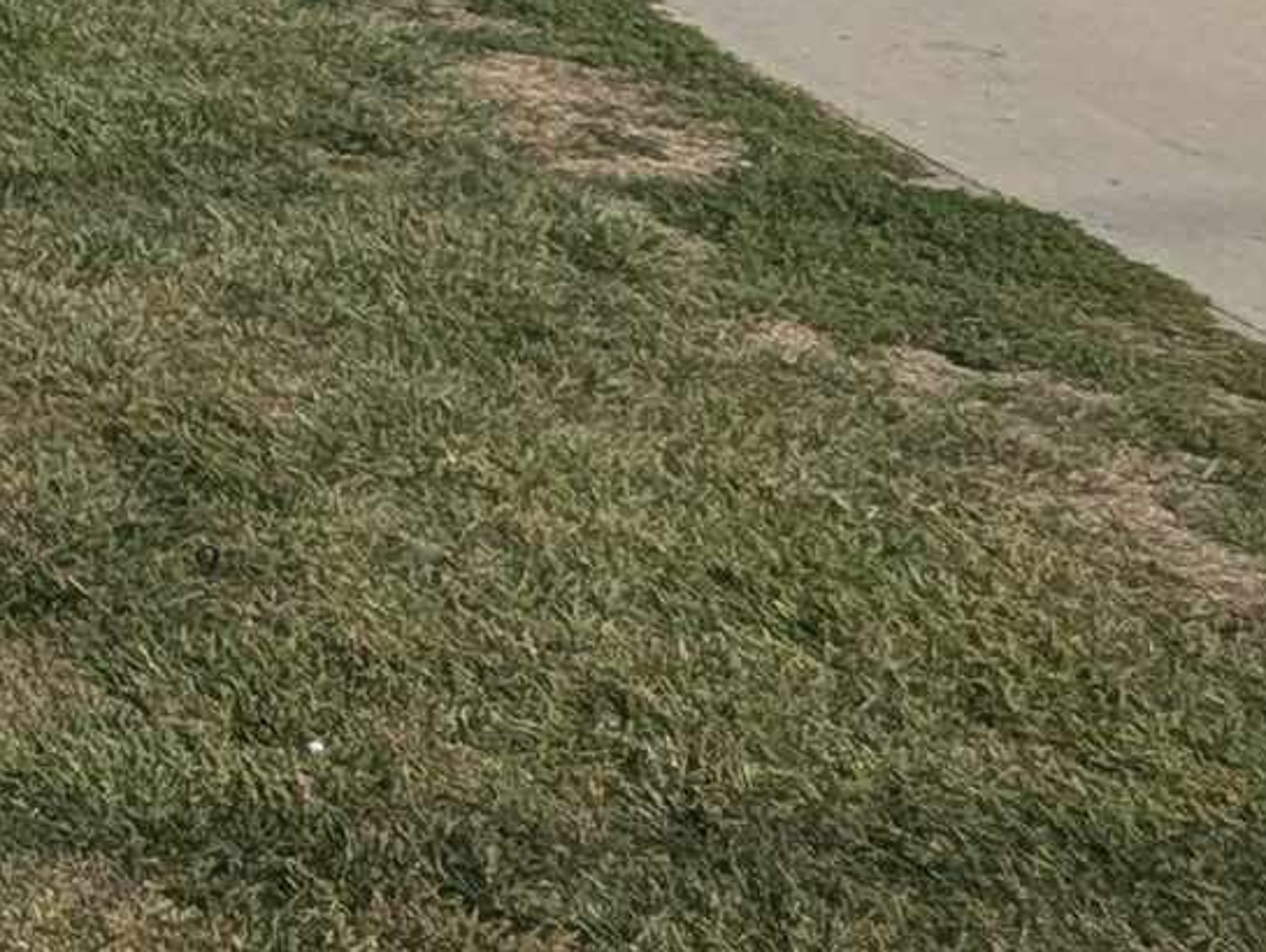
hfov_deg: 19.2
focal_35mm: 73
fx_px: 2673
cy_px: -1126
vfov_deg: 15.0
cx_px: -1094
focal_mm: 1.95
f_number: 2.2
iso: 48
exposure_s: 1/2564
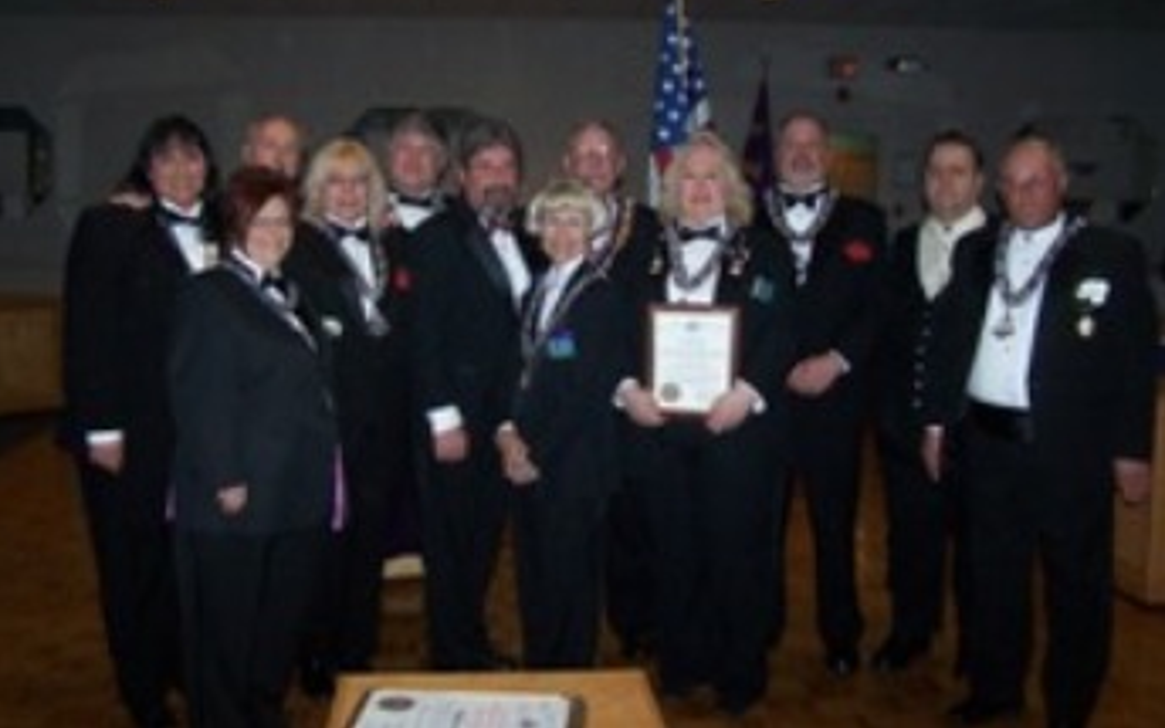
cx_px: 579
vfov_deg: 31.2
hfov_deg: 48.2
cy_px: 291
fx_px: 1302
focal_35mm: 41
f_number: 2.8
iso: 140
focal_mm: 6.3
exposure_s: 1/60
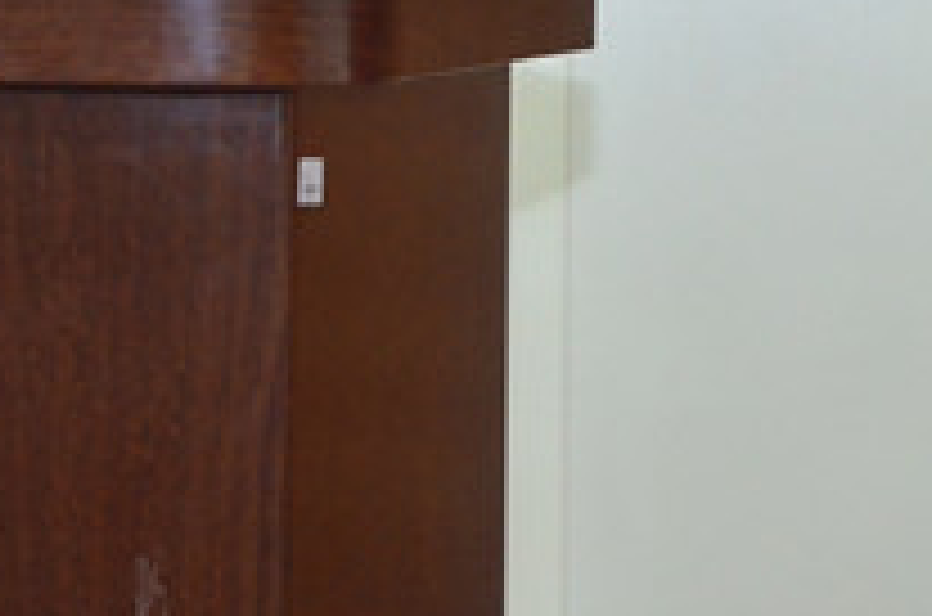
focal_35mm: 138
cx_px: 23
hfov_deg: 14.7
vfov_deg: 9.6
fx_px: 3564
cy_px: -297
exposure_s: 1/125
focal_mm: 28
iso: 2500
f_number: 5
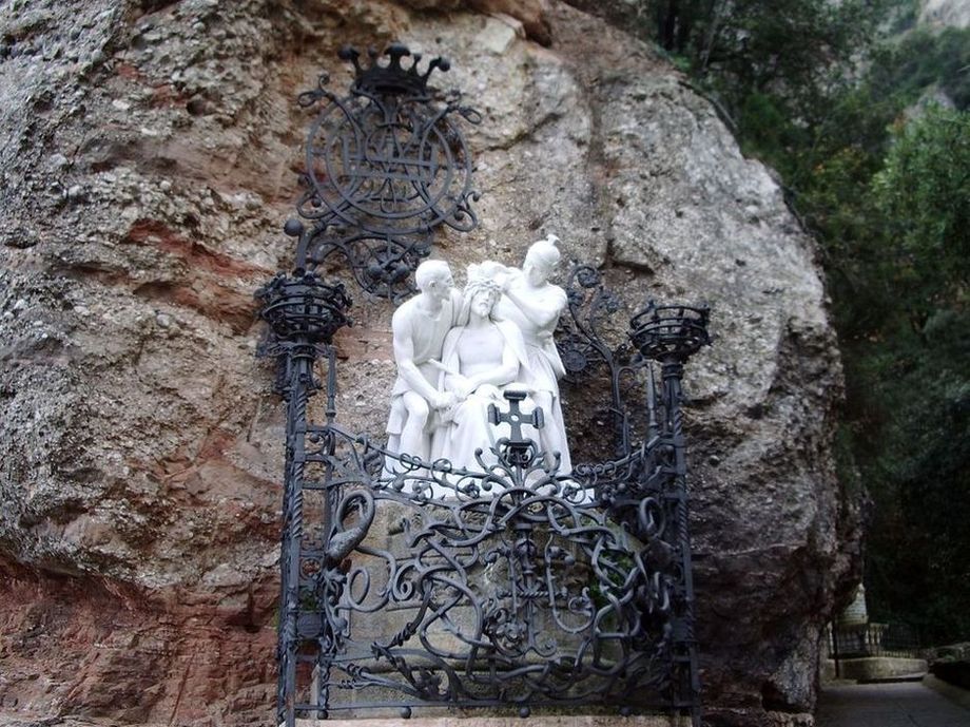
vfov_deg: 35.1
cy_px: 364
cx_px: 485
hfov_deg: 45.8
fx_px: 1148
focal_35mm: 41
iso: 50
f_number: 2.8
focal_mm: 6.8
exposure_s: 1/100
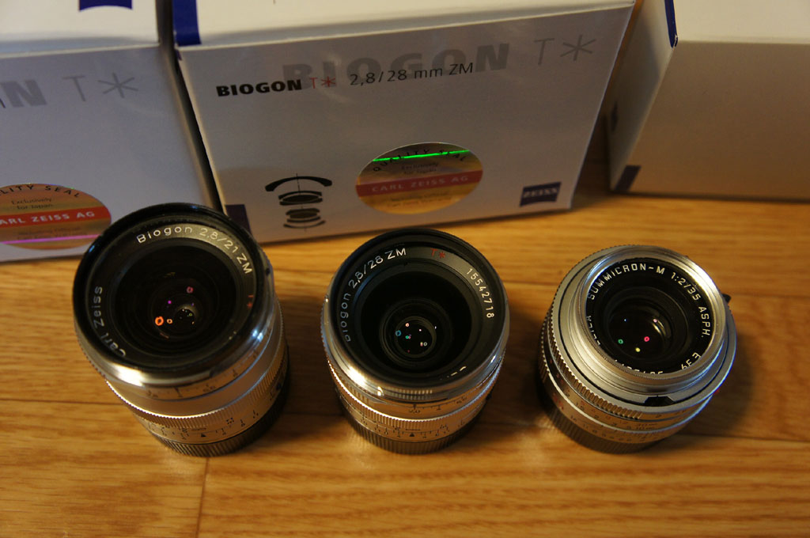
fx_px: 944
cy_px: 269
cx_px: 405
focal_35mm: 42
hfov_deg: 46.5
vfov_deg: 31.8
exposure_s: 1/50
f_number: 4
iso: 1000
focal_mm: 28
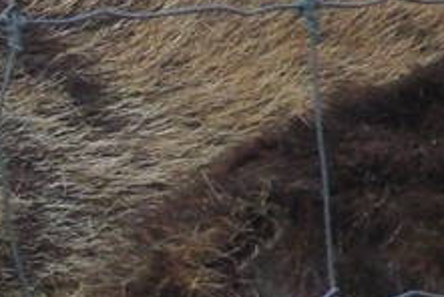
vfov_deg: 1.0
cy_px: 340
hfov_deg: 1.4
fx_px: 17808
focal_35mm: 1442
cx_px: -352
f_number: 11
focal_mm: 133
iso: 1600
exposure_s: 1/1000
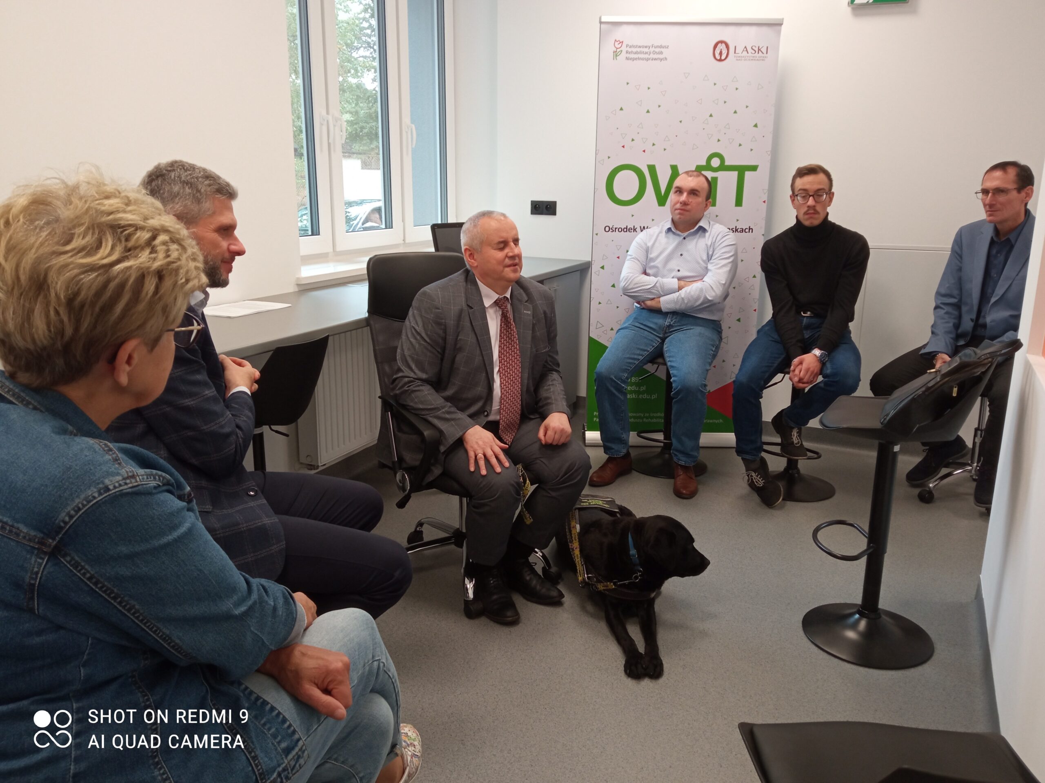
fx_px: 815
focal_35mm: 27
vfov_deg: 51.4
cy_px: 392
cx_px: 522
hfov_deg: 65.3
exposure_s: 1/33.3
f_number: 2.2
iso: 185
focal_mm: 3.79
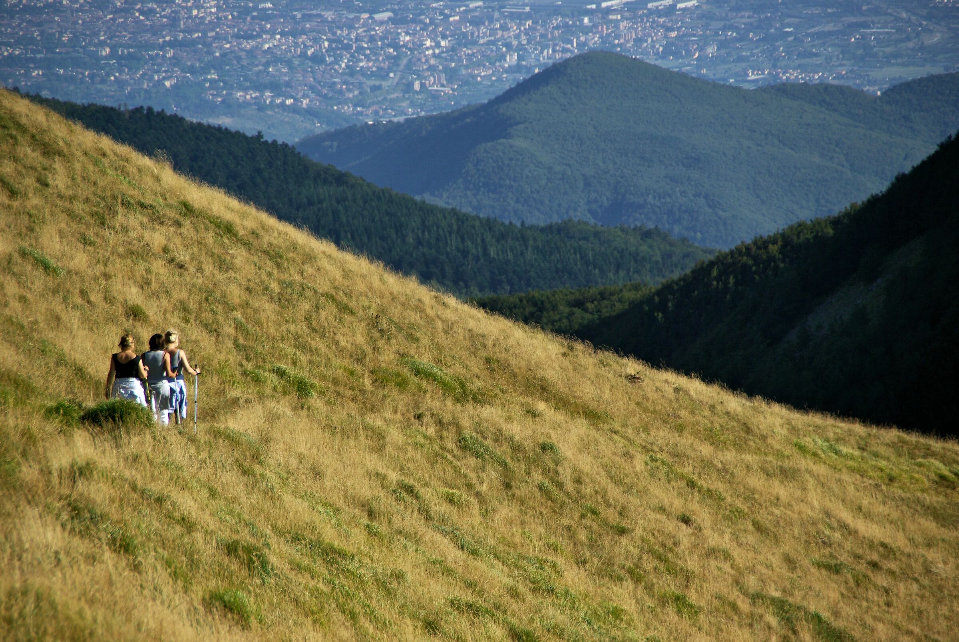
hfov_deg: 8.1
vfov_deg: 5.4
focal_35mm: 255
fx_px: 6802
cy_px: 321
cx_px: 480
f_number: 6.2
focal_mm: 170
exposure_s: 1/750
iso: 100
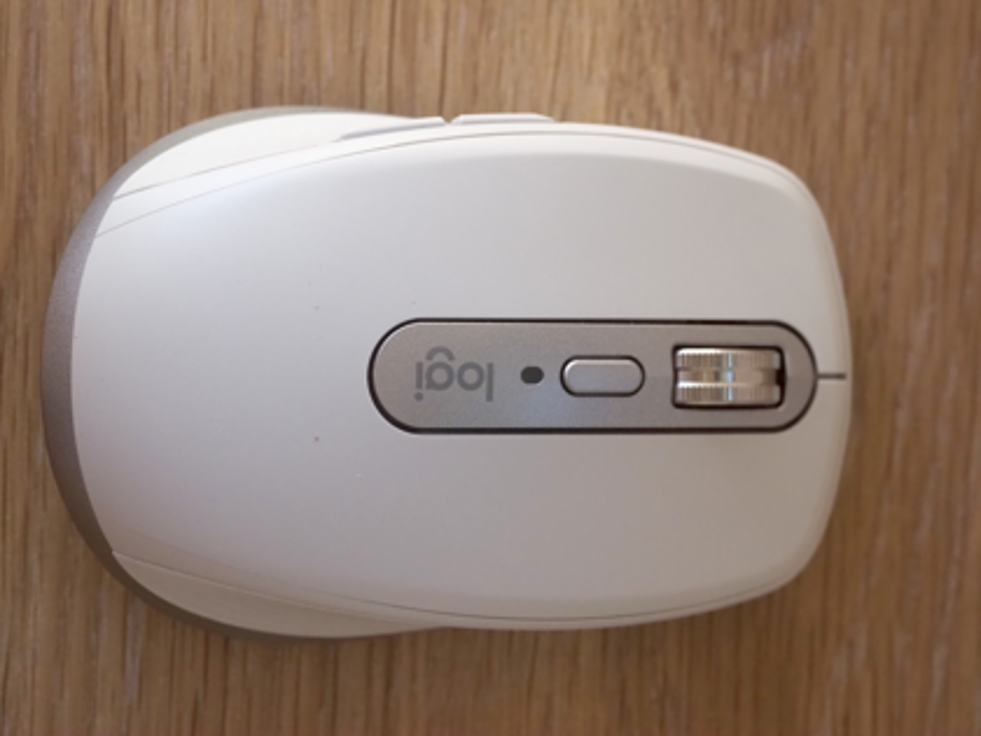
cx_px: 490
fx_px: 3401
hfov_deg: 16.4
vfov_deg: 12.3
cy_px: 368
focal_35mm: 120
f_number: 5.6
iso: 2000
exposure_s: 1/125
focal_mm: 60
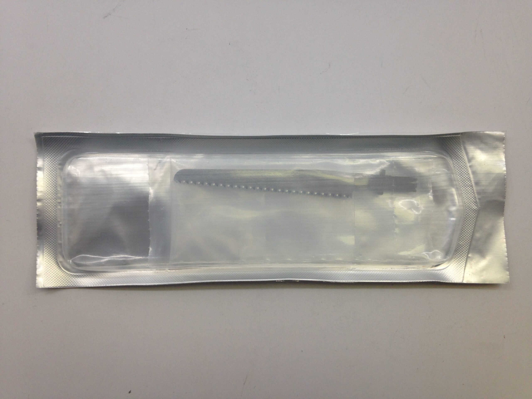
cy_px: 200
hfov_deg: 55.4
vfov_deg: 42.9
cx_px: 266
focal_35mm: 33
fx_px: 507
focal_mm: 4.12
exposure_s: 1/60
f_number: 2.4
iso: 50
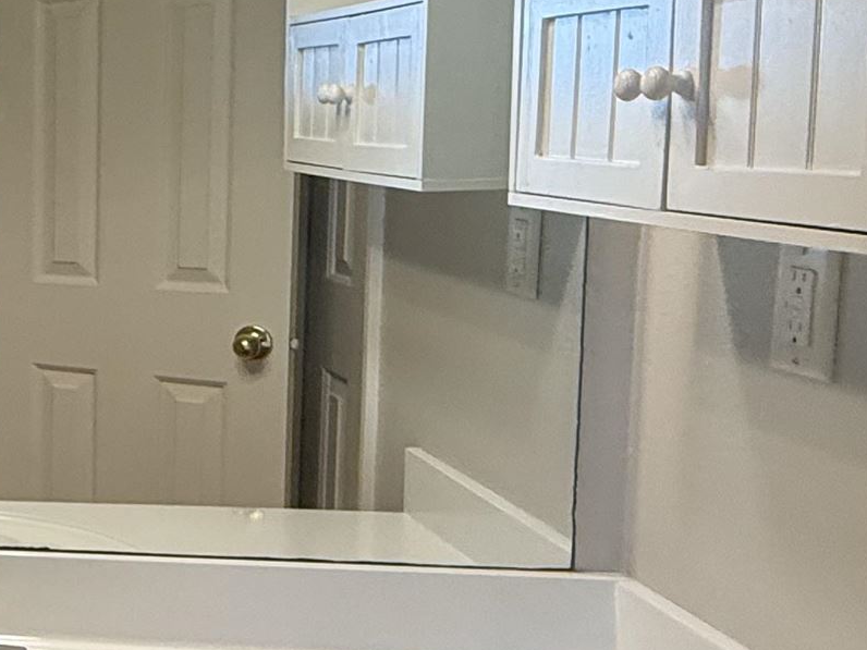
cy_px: 263
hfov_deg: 25.8
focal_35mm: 54
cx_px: -451
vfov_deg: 27.0
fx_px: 1352
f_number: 2.2
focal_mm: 2.22
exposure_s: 1/120
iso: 250
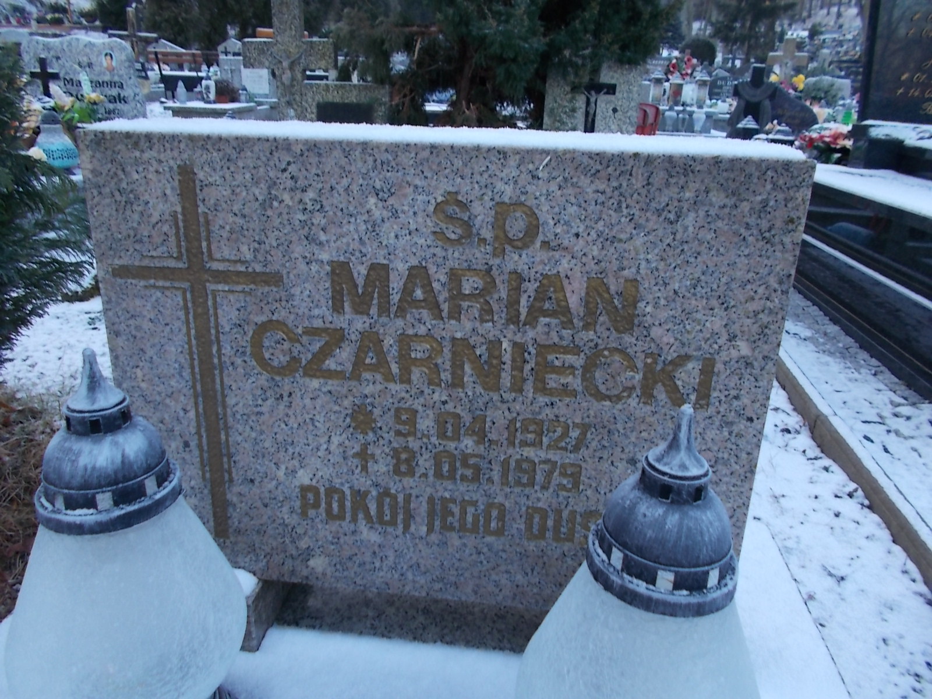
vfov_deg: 53.1
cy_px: 350
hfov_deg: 67.3
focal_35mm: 26
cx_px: 466
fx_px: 700
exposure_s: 1/60
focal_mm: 4.6
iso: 80
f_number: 3.2
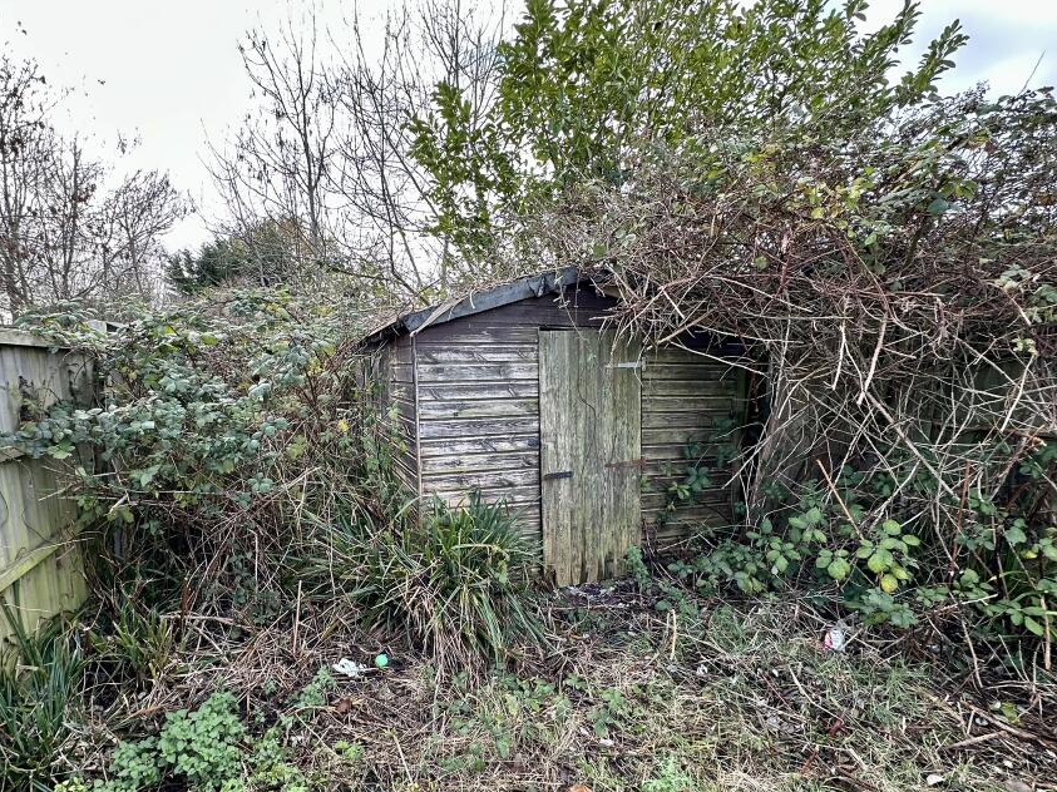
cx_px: 436
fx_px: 519
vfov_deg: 74.5
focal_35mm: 17
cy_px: 439
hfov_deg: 90.1
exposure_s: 1/99
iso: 50
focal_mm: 2.22
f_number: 2.2
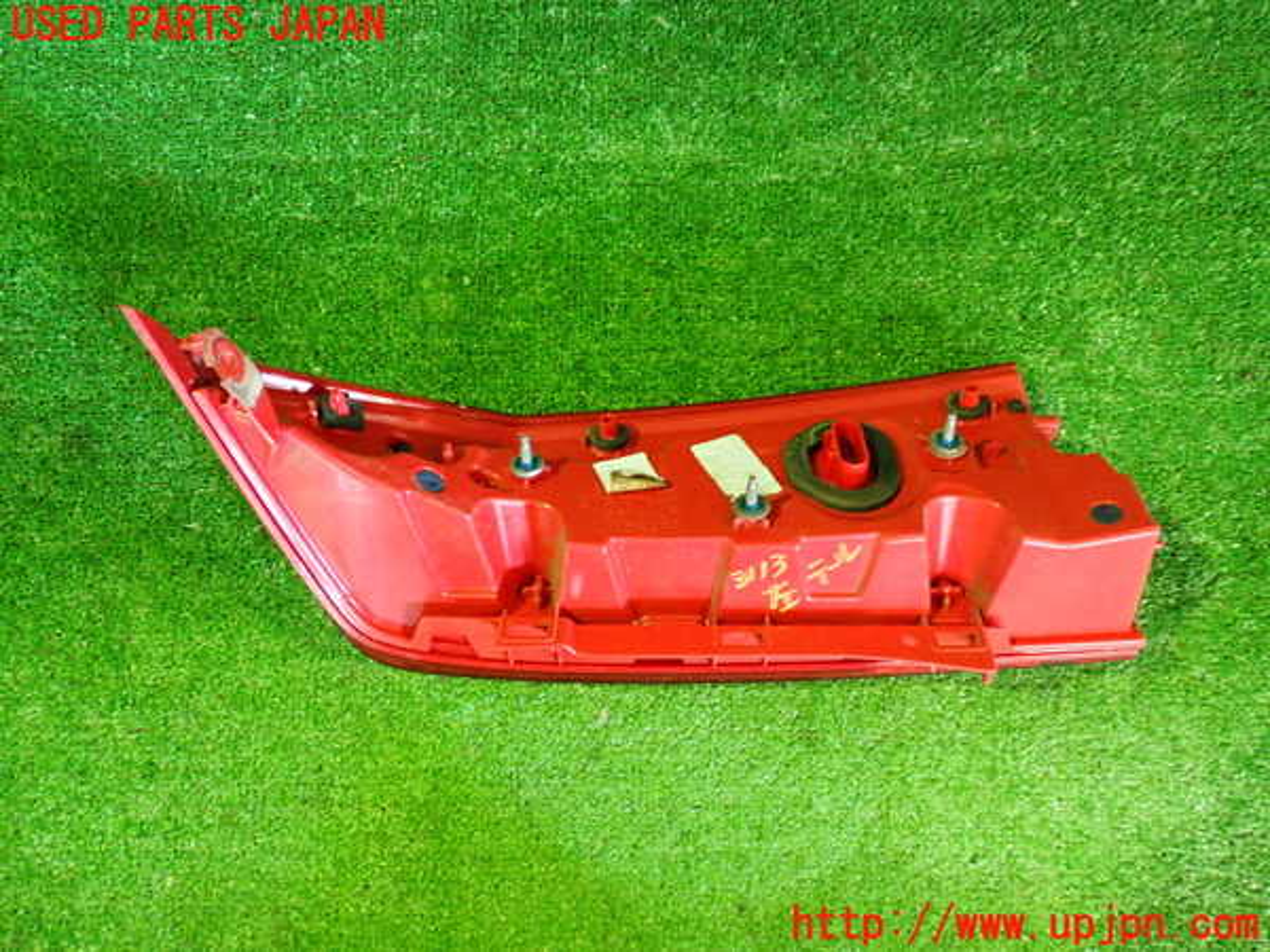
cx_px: 635
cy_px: 476
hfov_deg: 60.0
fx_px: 1101
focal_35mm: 30
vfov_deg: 46.8
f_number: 2.3
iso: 800
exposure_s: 1/30
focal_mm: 5.4
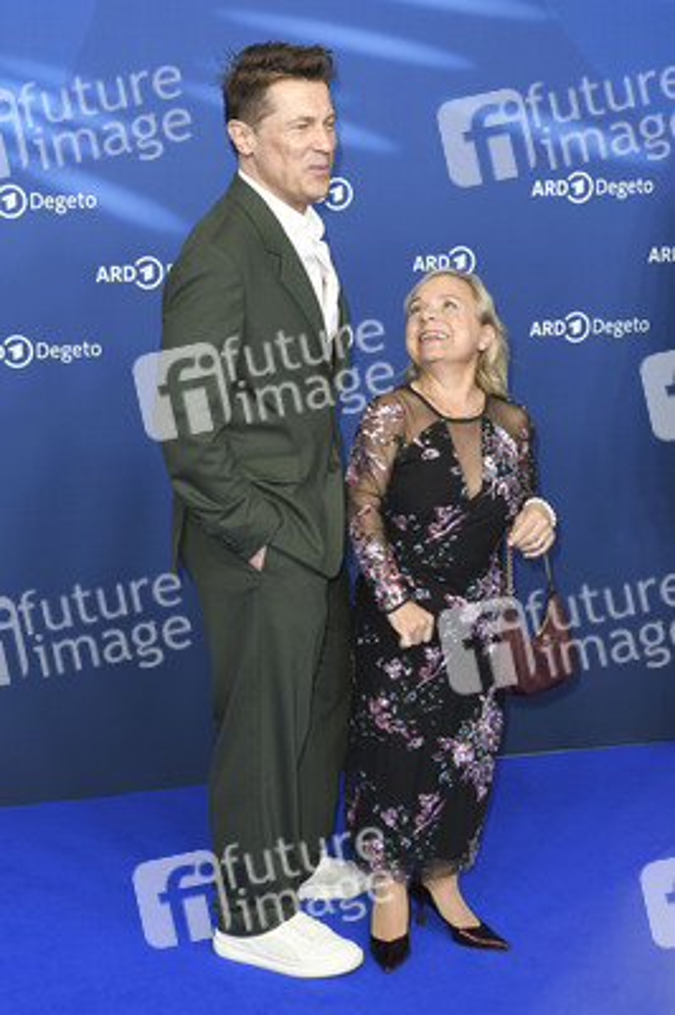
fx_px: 1578
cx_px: 338
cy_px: 508
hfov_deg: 24.2
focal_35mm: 56
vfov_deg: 35.7
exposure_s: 1/320
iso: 800
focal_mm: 56
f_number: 4
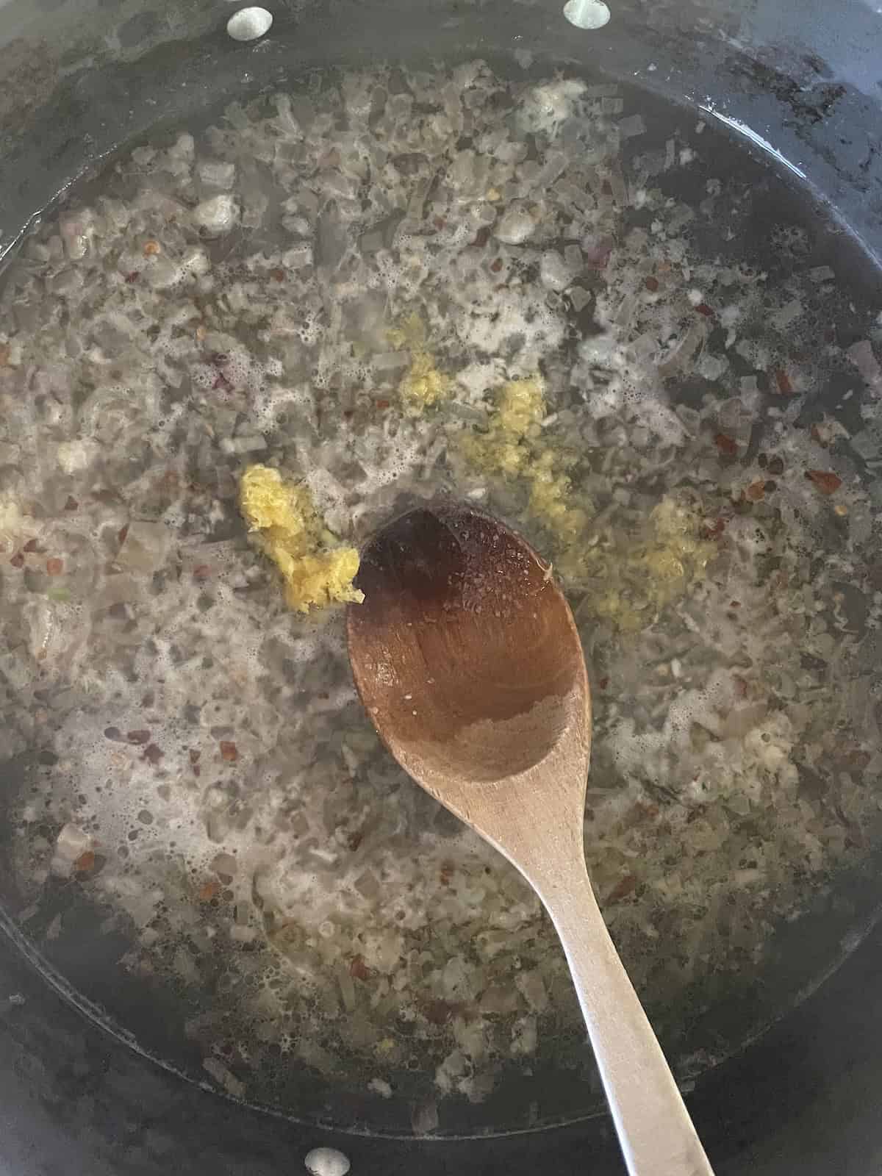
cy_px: 588
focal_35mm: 26
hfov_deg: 53.1
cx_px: 441
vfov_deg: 67.3
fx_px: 883
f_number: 1.6
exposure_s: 1/30
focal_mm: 4.2
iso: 800
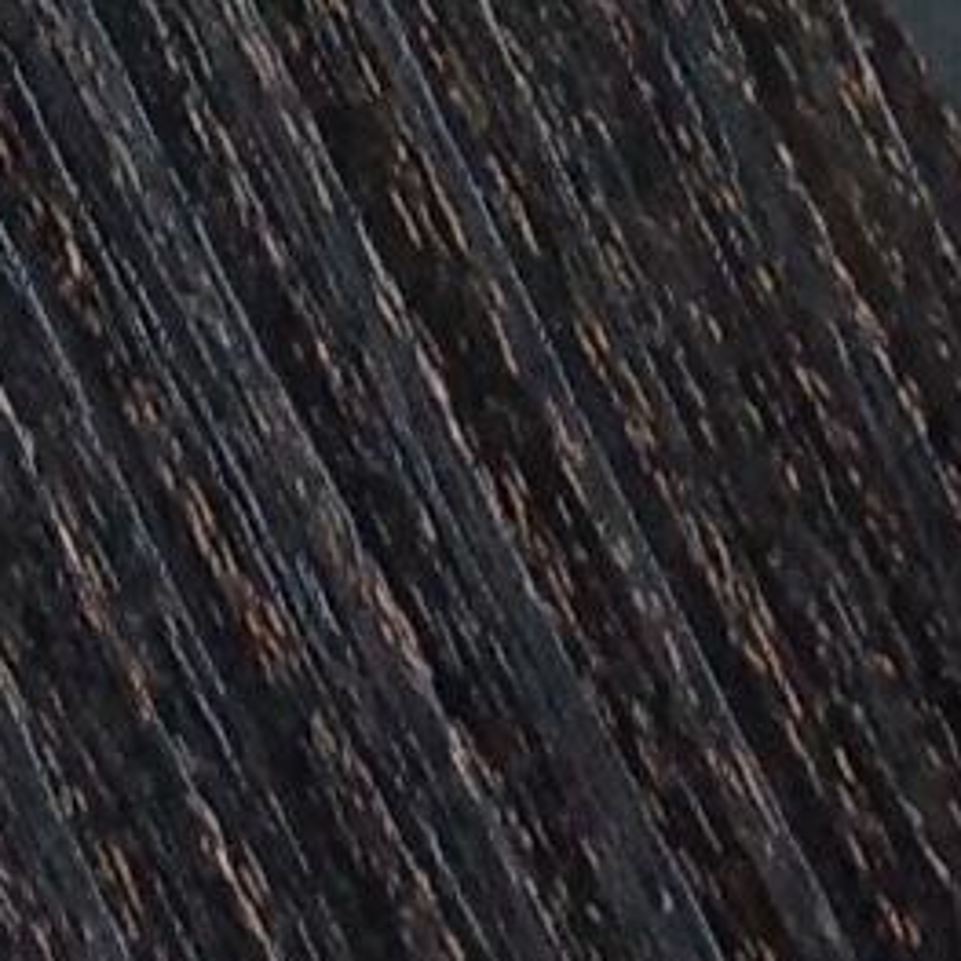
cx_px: -194
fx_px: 9548
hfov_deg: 5.7
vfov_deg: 5.3
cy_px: -2200
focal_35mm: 304
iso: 64
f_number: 2.4
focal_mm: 4.28
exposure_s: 1/15
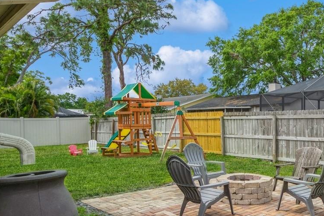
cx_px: 245
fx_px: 288
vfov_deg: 41.1
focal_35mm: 32
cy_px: 108
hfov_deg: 55.7
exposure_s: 1/400
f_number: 8
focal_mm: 10
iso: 200
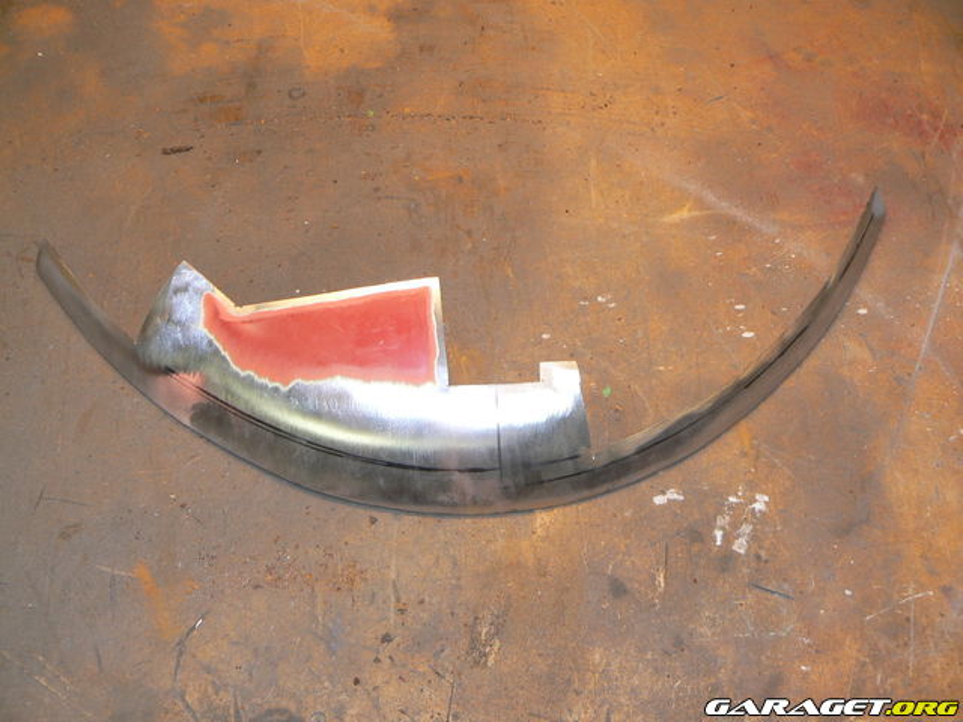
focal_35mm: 36
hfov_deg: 51.4
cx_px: 482
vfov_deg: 39.7
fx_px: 1002
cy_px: 361
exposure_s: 1/30
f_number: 2.8
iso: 100
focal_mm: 6
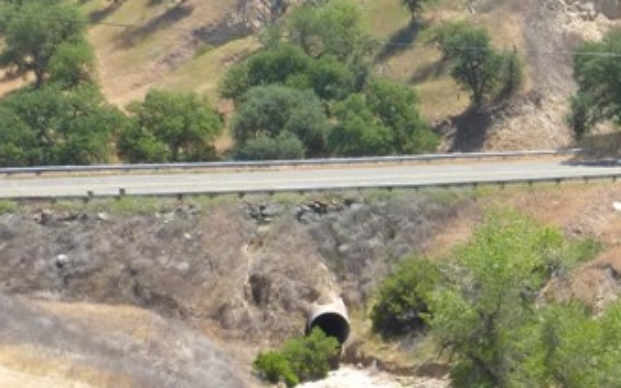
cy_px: 237
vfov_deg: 16.5
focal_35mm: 79
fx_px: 1337
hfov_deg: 24.2
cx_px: 704
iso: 100
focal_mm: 4.3
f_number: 4
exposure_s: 1/400
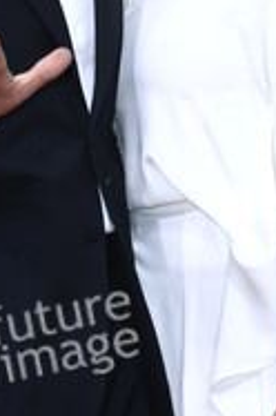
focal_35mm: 225
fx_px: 2597
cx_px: 89
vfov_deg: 9.1
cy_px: 11
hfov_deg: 6.1
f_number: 5.6
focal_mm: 105
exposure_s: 1/250
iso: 500
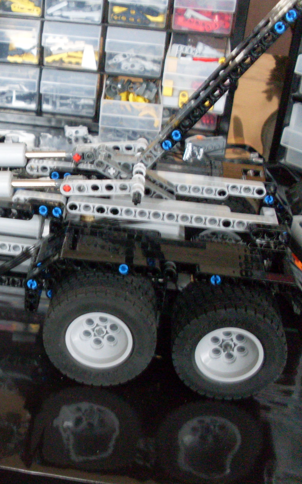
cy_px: 242
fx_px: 711
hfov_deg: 23.1
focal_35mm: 54
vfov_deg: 37.5
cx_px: 6
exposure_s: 1/8
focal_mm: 6.3
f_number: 2.8
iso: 200
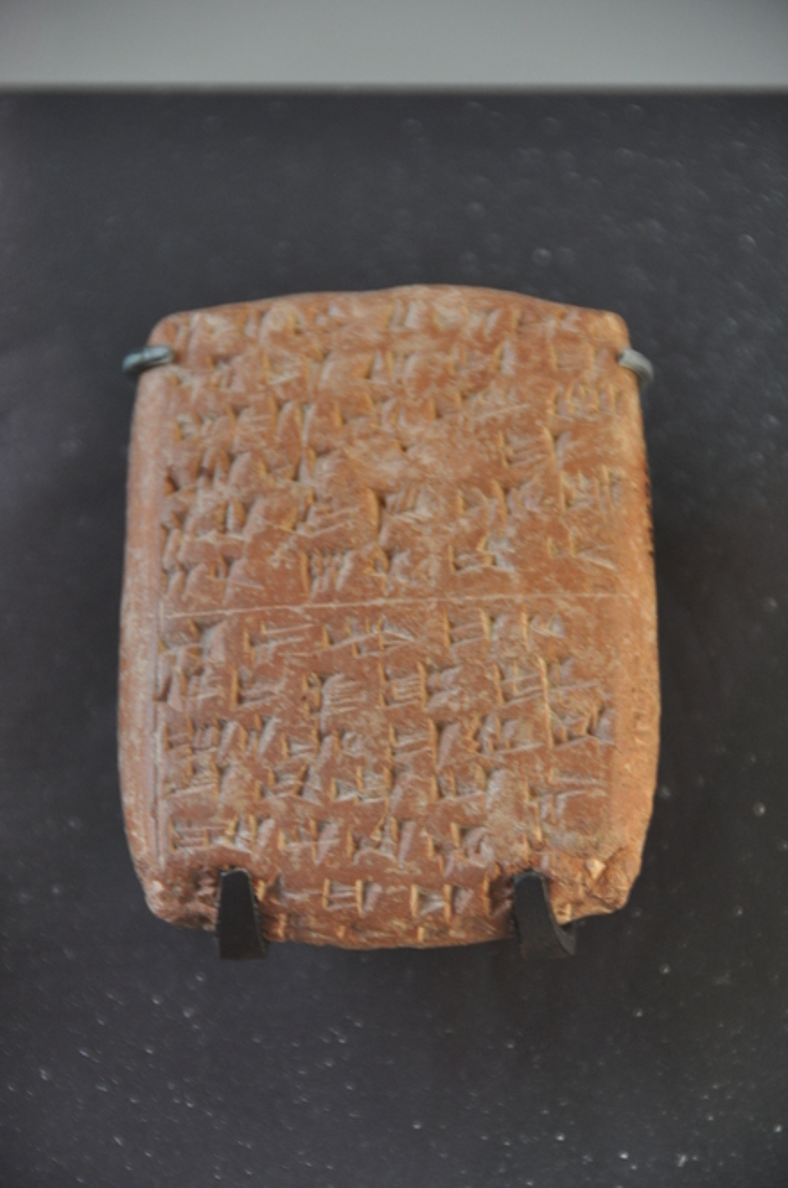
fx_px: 9886
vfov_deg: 6.9
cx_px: 394
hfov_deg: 4.6
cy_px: 594
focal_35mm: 300
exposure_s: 1/80
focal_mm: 200
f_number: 5.6
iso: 800
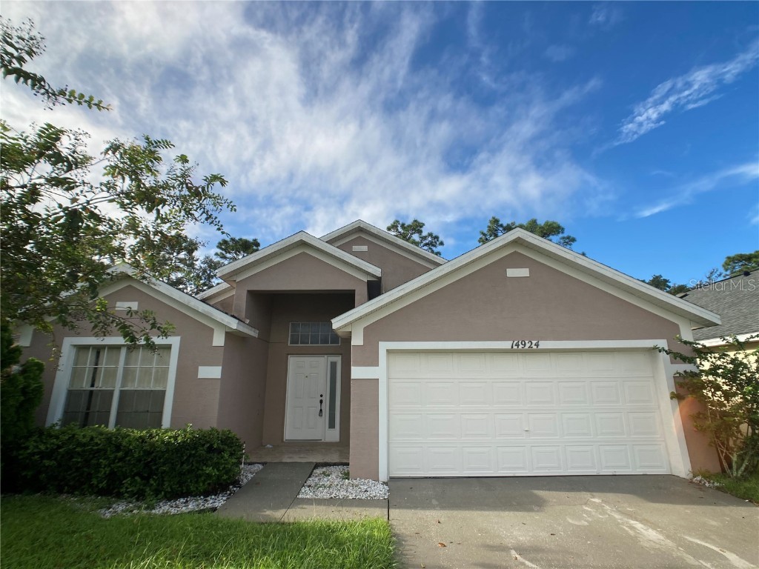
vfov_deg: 49.7
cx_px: 380
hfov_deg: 63.4
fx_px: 614
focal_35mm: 28
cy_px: 284
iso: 20
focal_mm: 3.99
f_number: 1.8
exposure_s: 1/1389
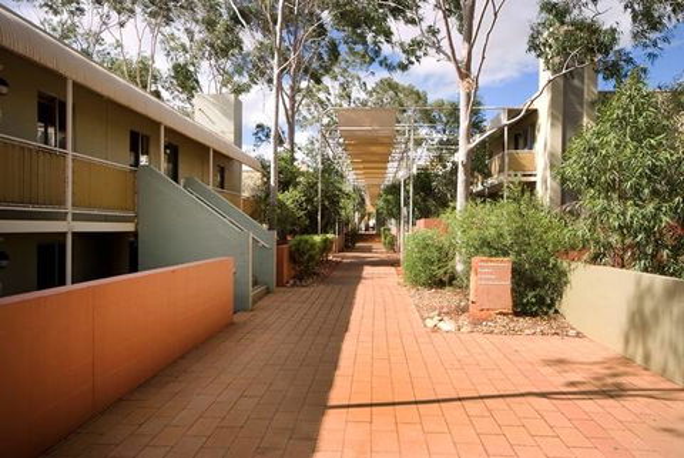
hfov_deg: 61.9
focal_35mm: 30
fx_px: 571
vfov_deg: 43.7
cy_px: 229
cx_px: 342
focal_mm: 20
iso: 100
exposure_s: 1/50
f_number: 13
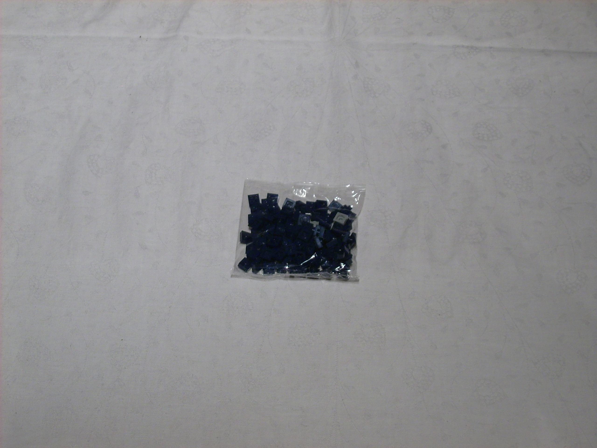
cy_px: 224
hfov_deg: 26.3
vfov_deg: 19.9
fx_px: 1276
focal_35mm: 74
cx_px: 298
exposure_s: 1/8
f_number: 4
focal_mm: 12.33
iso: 50
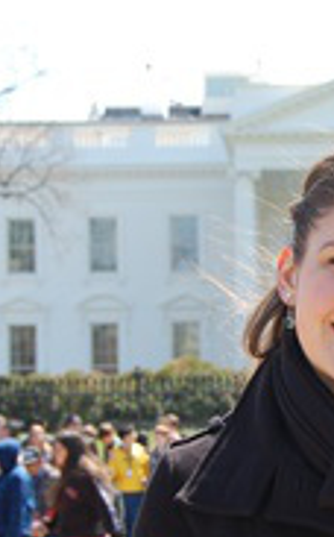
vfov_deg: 13.3
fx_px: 2292
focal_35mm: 157
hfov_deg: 8.3
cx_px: 366
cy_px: 317
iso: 200
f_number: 7.1
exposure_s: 1/200
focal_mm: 42
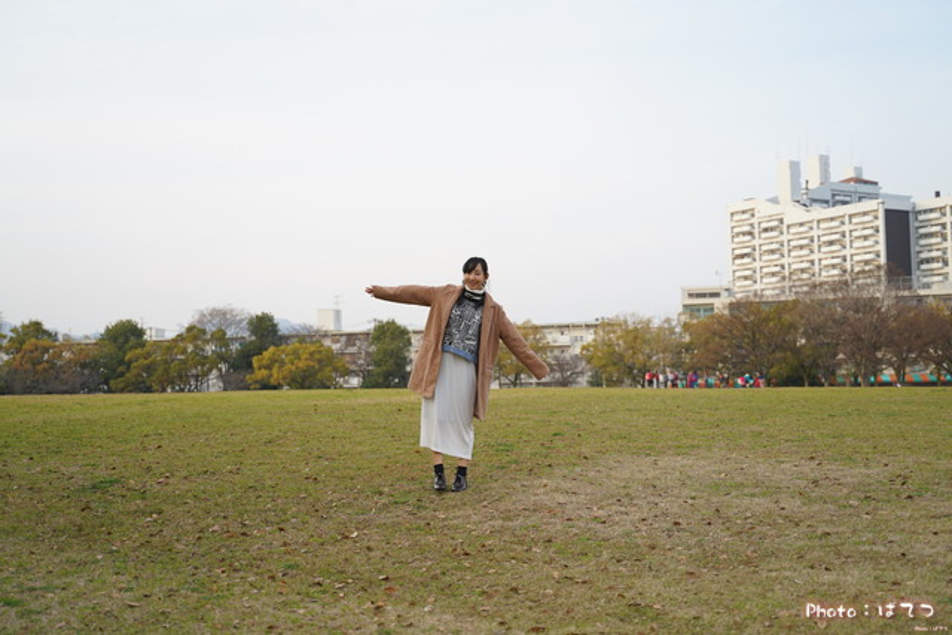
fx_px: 1243
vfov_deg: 28.7
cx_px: 476
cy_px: 318
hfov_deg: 41.9
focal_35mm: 47
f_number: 2.8
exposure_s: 1/250
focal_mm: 47
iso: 100
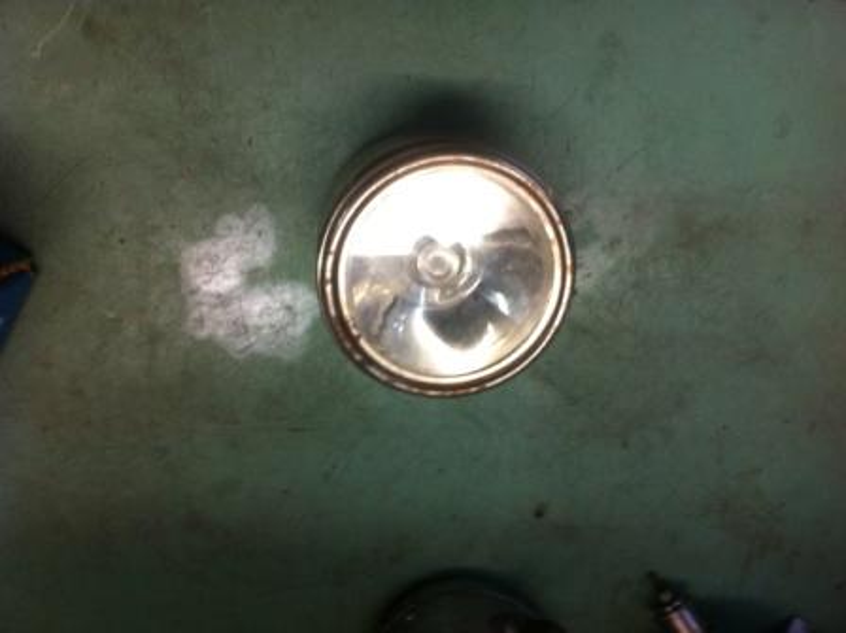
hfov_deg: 52.7
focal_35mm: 35
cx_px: 423
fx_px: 854
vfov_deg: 40.6
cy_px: 316
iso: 200
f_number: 2.8
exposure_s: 1/15
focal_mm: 3.85
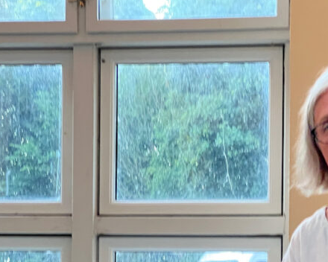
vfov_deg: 8.8
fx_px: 1699
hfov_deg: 11.0
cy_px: 275
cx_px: 271
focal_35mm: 175
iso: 250
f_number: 2.8
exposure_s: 1/50
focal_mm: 9
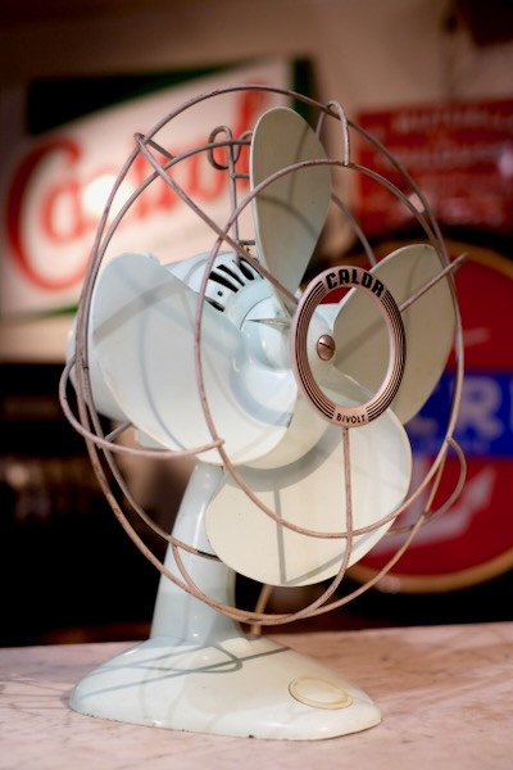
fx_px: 1133
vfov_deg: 37.5
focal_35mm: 53
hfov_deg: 25.5
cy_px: 385
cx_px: 256
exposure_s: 1/250
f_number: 2.2
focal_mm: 35
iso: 1250
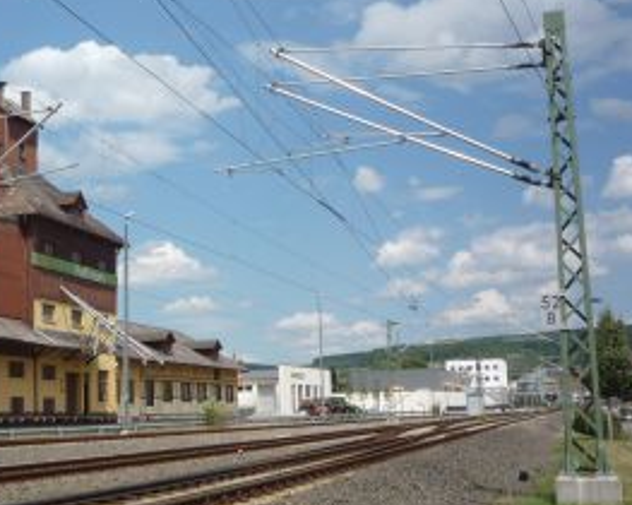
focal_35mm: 57
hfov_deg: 32.4
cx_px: 156
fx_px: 1065
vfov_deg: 26.6
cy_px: 262
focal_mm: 5.2
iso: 100
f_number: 5.6
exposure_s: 1/640
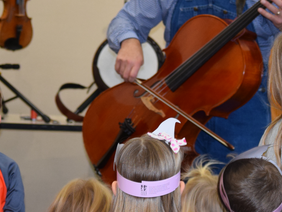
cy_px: 47
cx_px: 98
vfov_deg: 6.4
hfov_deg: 8.6
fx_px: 1885
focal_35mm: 231
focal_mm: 55
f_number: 4.5
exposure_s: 1/80
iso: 800
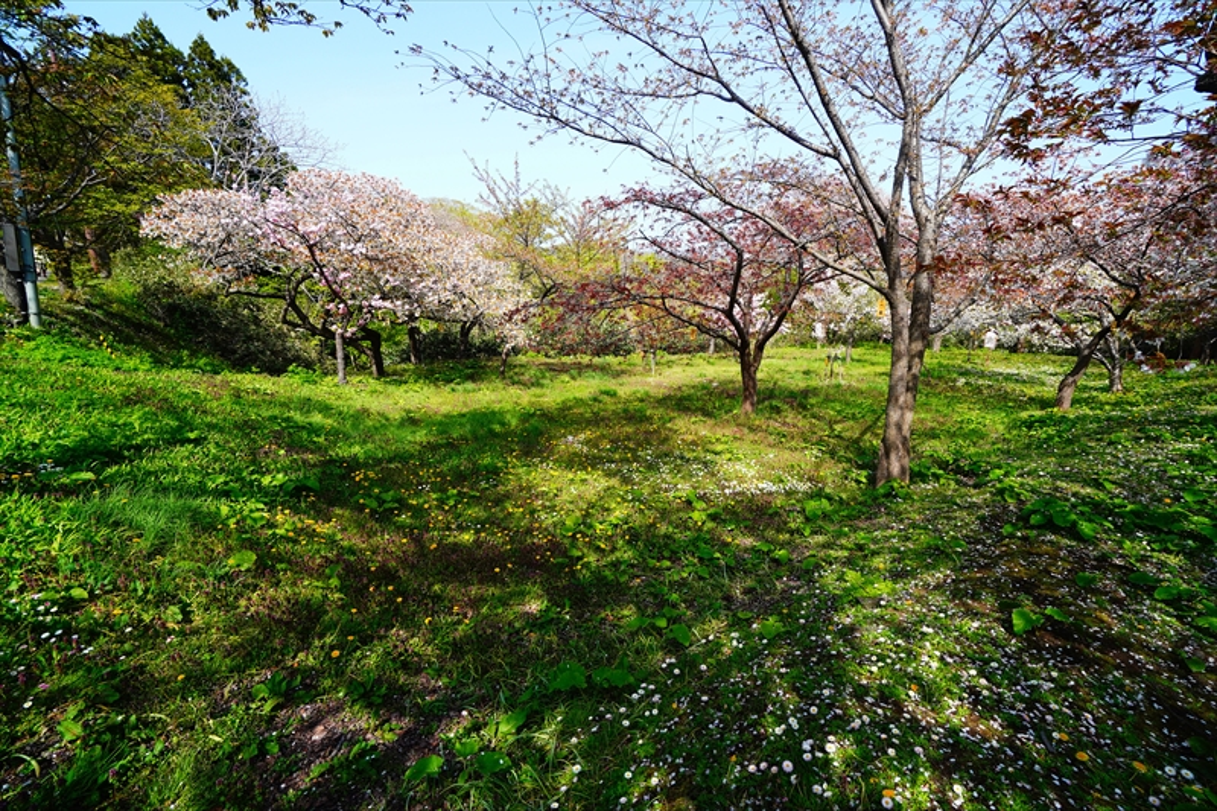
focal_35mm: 15
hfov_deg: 100.4
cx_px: 608
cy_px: 406
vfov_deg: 77.3
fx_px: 507
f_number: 8
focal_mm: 10
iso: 100
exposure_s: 1/125
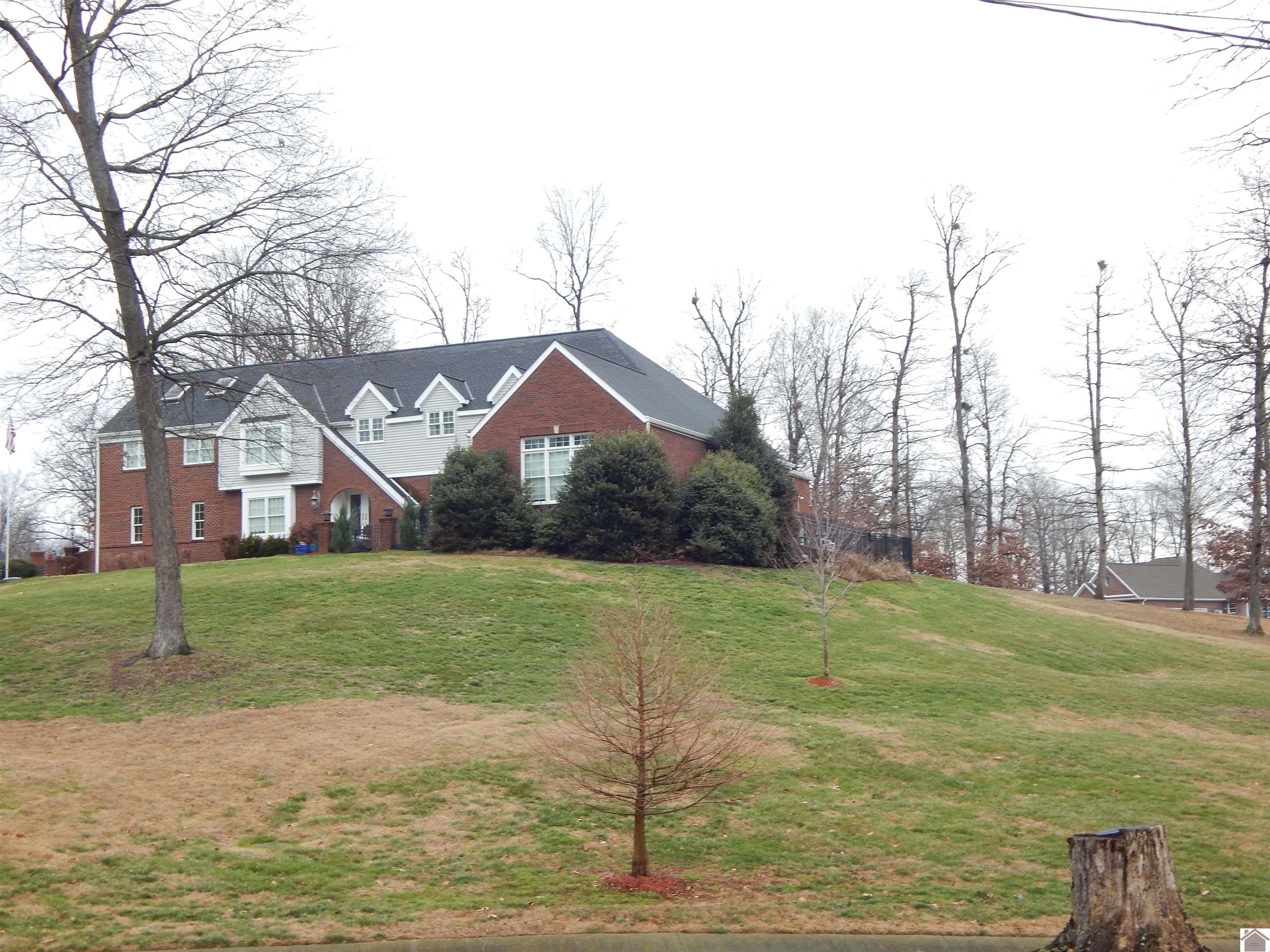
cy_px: 476
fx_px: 1761
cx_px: 635
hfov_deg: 39.7
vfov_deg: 30.3
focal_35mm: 48
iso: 125
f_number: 3.7
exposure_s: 1/60
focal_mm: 8.6
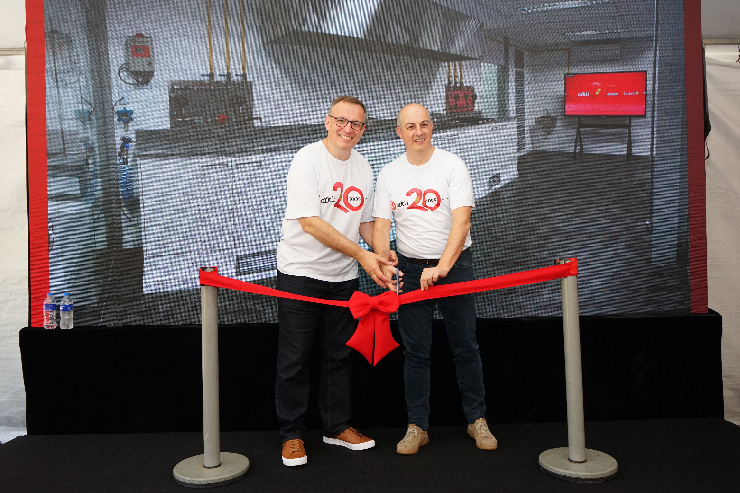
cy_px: 246
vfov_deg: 46.4
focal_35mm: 28
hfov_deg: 65.5
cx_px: 370
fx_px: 576
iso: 2000
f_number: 7.1
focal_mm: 28
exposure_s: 1/160
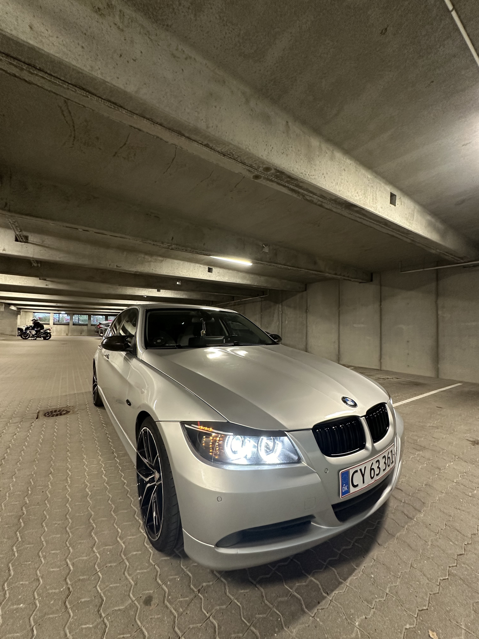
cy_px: 320
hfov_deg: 85.7
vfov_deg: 102.1
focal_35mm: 14
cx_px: 240
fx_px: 258
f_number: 2.2
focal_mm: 2.22
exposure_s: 1/53
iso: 250
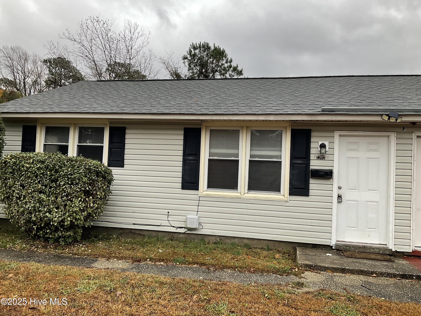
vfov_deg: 48.2
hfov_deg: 61.7
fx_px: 353
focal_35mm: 29
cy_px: 158
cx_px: 210
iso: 16
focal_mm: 3
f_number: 1.8
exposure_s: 1/132
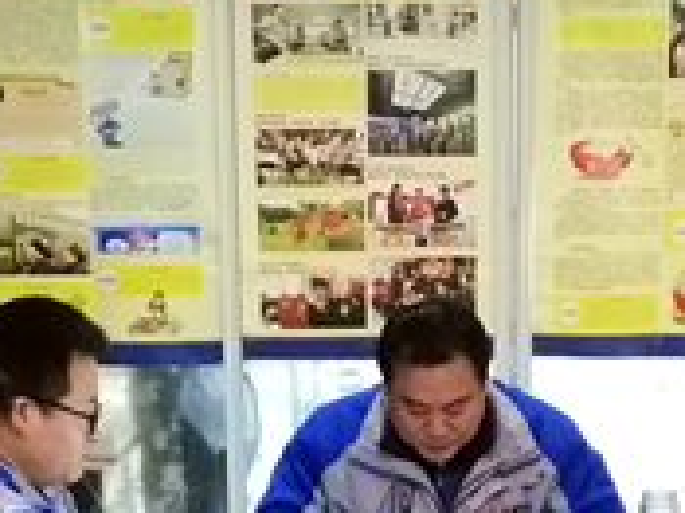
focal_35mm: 119
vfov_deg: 11.5
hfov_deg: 16.5
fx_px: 2353
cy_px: 940
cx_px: 454
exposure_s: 1/20
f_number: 2.2
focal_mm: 3.81
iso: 500
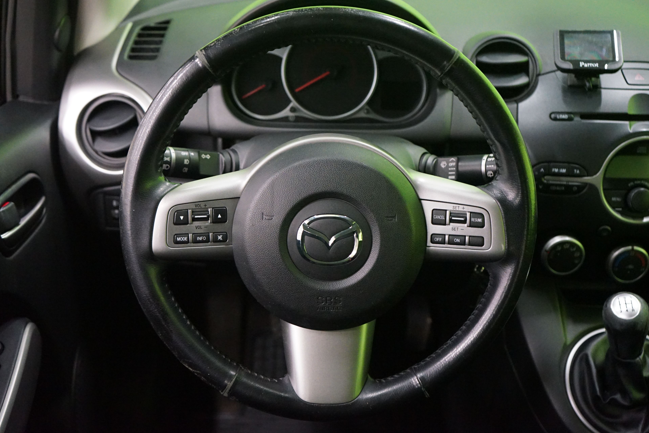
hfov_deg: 47.4
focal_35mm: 41
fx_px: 739
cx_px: 330
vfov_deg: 32.6
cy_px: 214
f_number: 4
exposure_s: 1/20
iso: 6400
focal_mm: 40
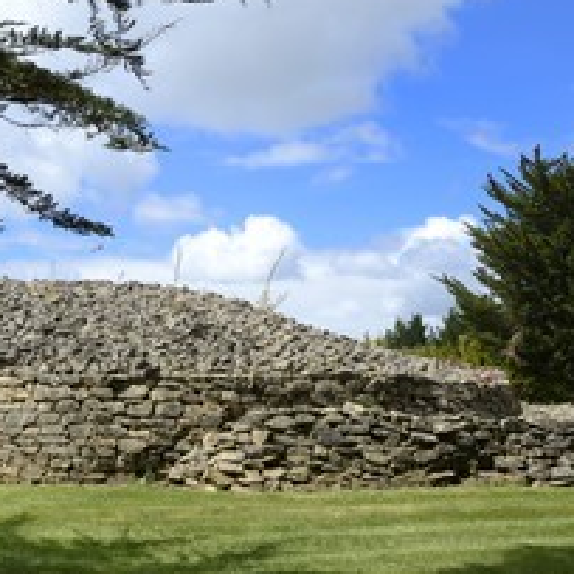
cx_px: 42
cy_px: 290
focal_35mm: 56
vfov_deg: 30.6
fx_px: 1051
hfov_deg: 29.1
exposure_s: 1/250
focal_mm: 32
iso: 200
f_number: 11
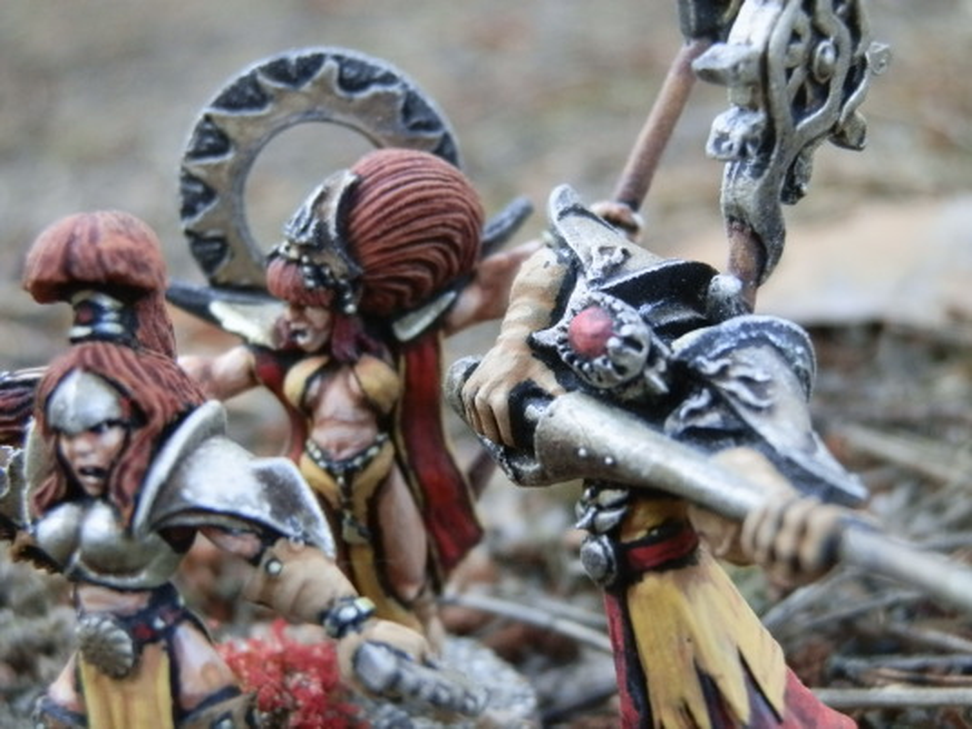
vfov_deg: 24.0
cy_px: 364
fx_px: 1713
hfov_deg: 31.7
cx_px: 486
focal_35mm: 61
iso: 400
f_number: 3.7
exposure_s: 1/100
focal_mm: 10.99
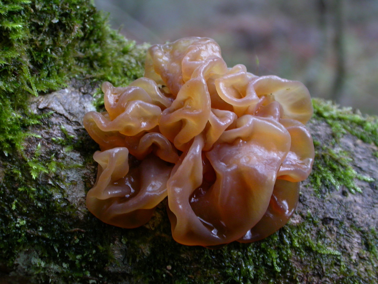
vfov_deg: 17.8
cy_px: 142
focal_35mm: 83
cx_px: 189
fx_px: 906
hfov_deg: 23.6
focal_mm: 17.3
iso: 100
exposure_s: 1/34.7
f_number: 3.6
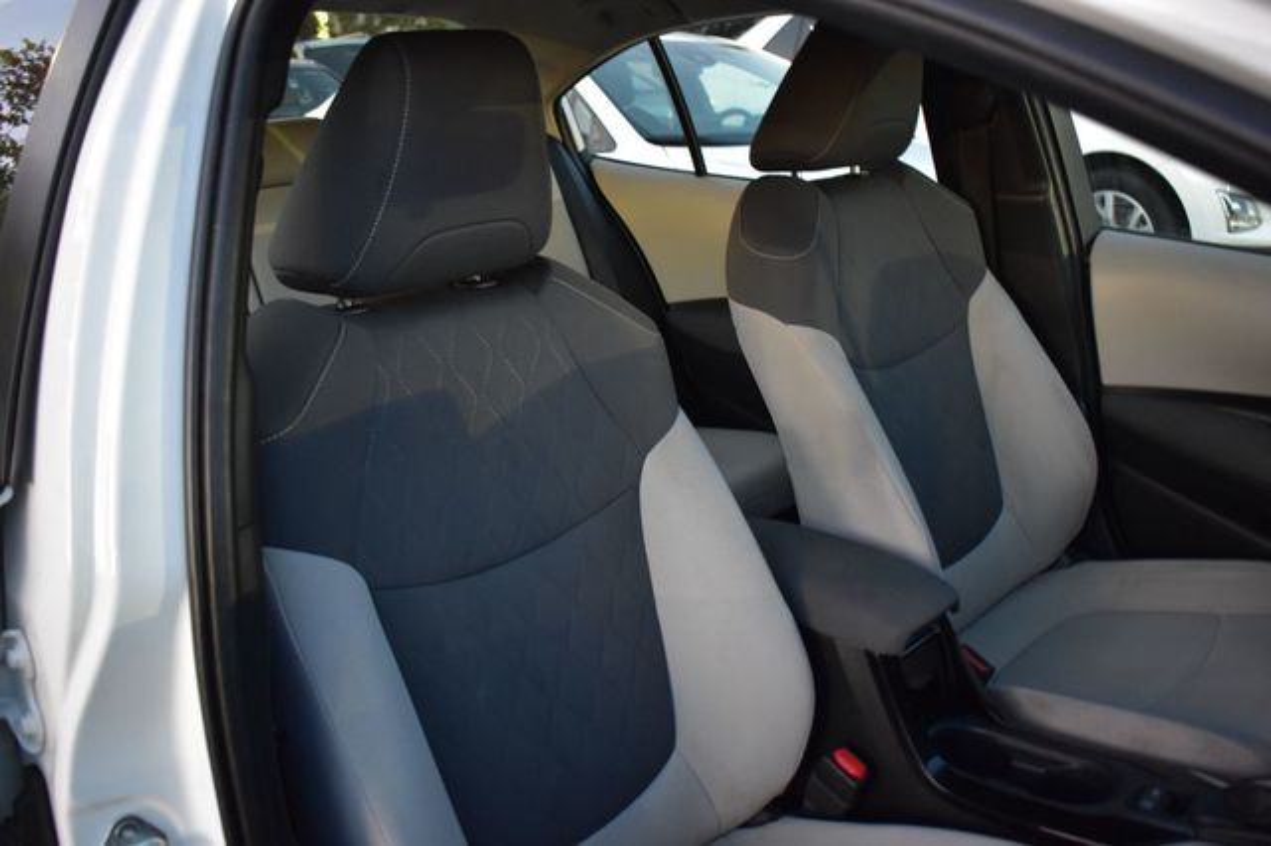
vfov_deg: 39.9
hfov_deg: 57.2
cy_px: 423
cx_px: 636
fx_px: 1164
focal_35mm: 33
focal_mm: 22
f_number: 3.8
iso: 1600
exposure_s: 1/5
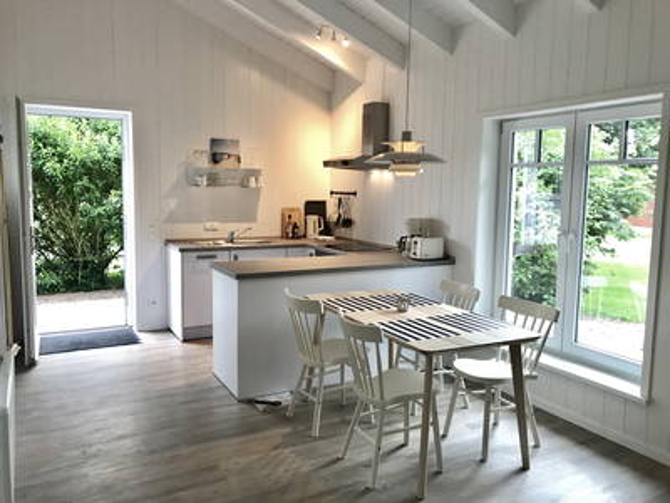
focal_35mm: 28
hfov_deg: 63.4
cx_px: 335
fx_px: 542
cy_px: 252
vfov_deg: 49.7
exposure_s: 1/33
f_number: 1.8
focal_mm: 3.99
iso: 32
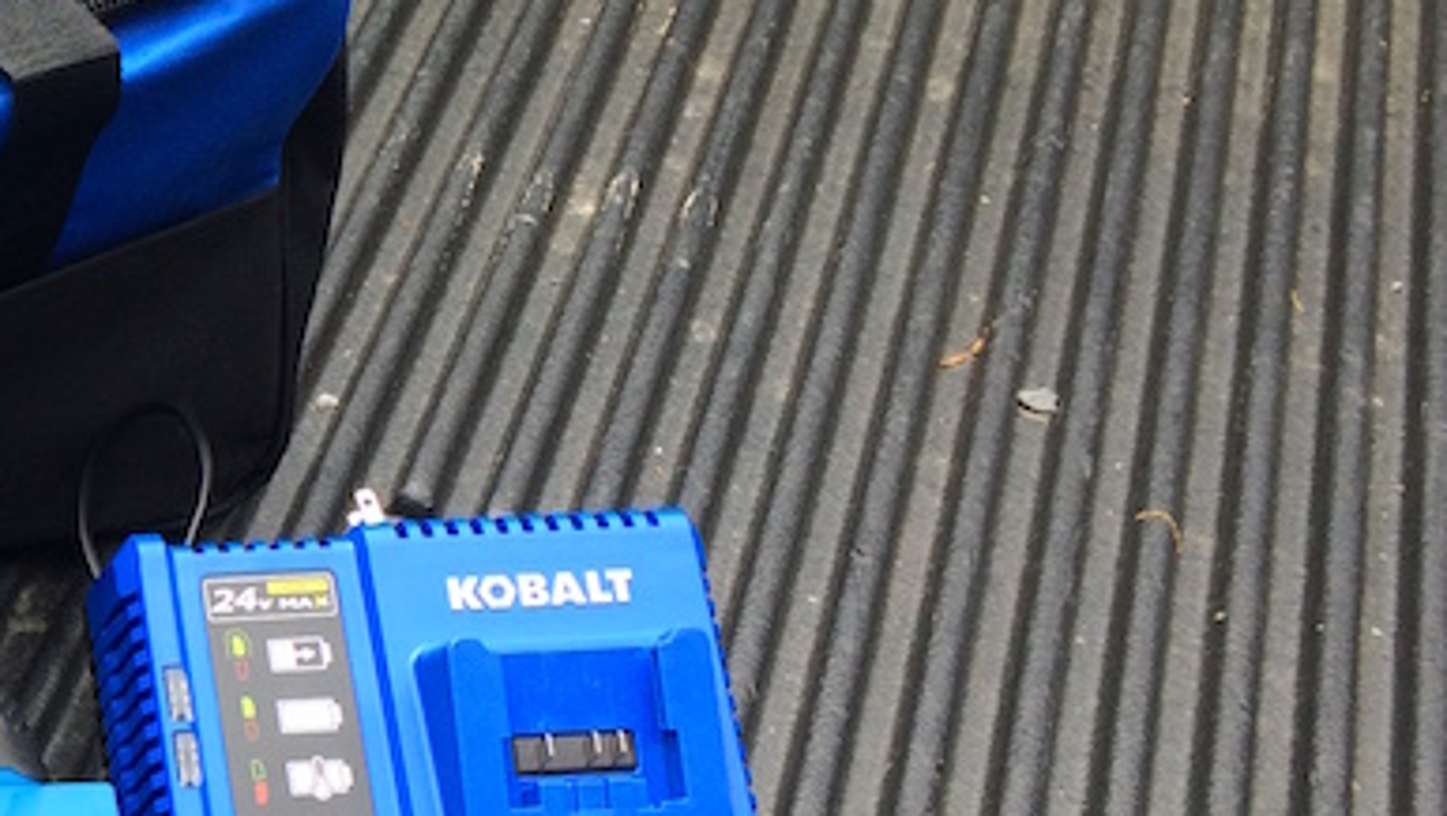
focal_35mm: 82
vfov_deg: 14.7
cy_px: 666
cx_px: -383
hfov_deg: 23.2
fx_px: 3148
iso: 32
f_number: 2.2
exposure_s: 1/354
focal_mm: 4.15
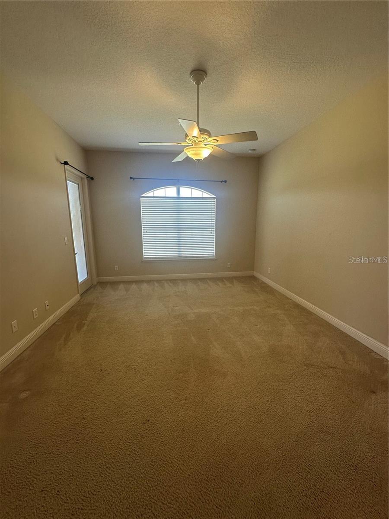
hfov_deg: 85.7
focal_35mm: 14
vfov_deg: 102.1
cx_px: 194
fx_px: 210
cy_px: 260
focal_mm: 2.22
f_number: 2.2
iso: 125
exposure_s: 1/120
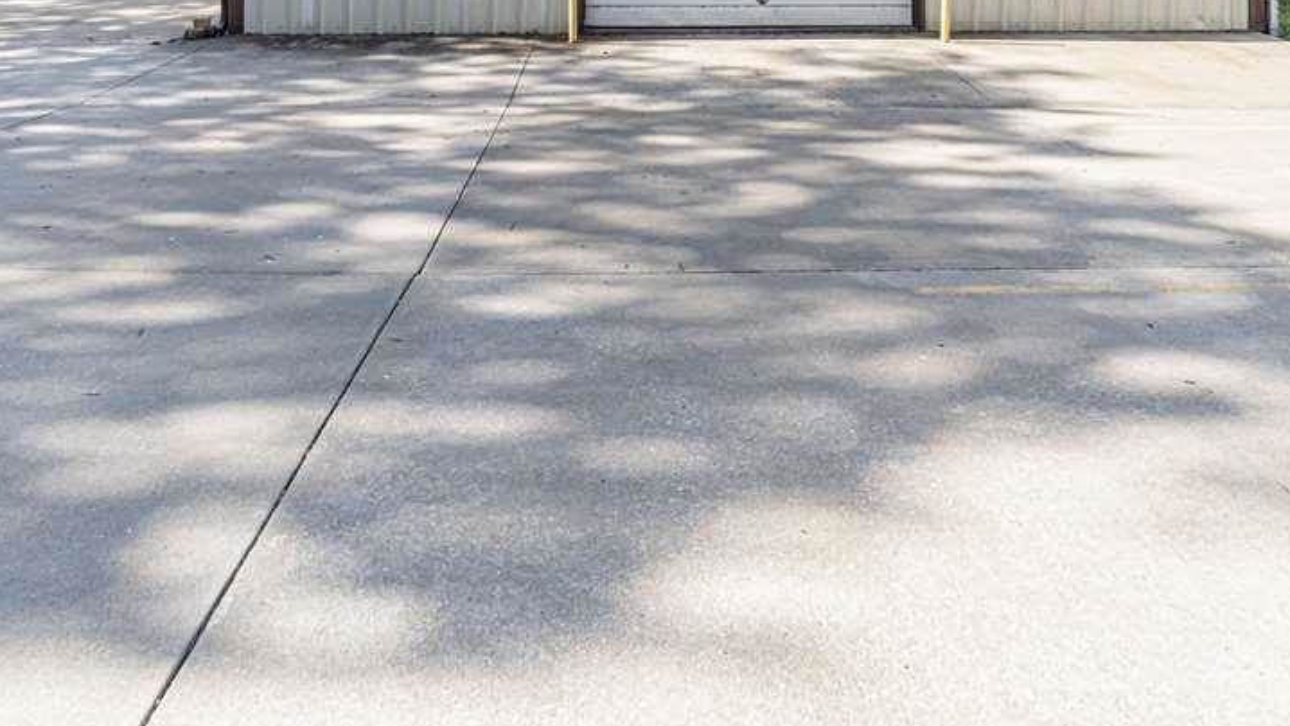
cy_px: -19
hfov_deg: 67.9
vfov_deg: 36.7
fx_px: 958
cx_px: 627
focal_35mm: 28
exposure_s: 1/200
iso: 100
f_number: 7.1
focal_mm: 10
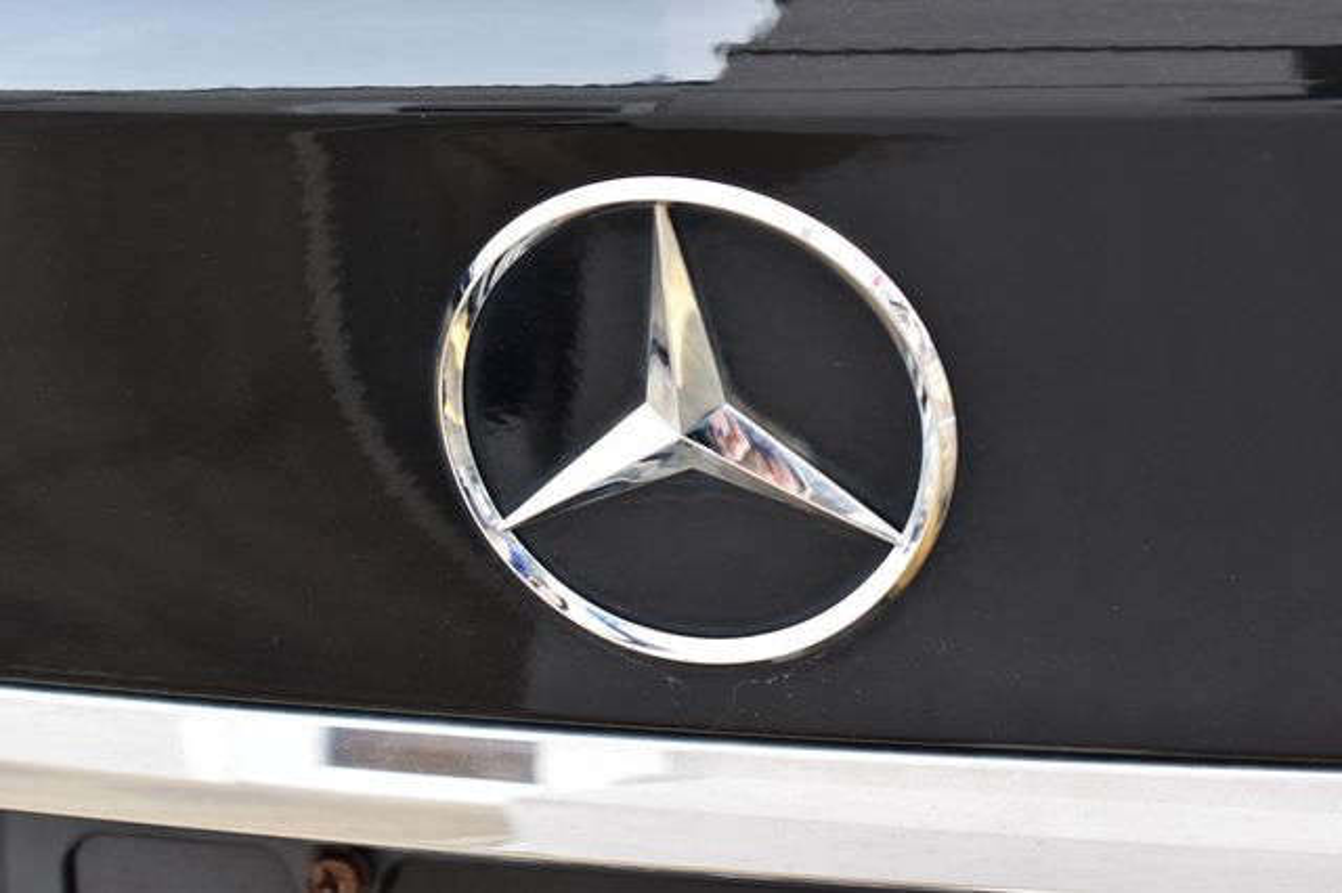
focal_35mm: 82
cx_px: 671
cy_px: 446
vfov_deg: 16.5
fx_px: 3074
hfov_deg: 24.6
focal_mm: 55
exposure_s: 1/40
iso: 400
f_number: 7.1
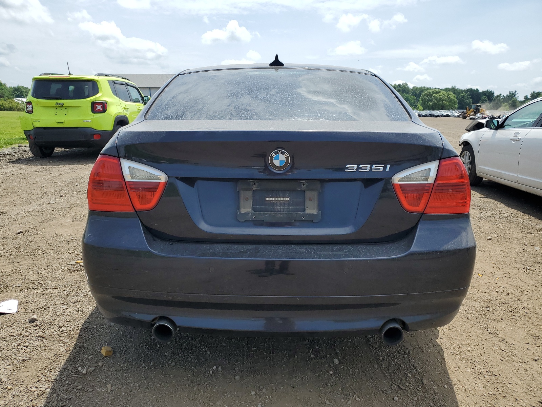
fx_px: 407
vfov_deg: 53.1
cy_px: 204
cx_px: 271
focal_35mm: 26
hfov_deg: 67.3
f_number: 1.5
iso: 50
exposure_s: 1/3333
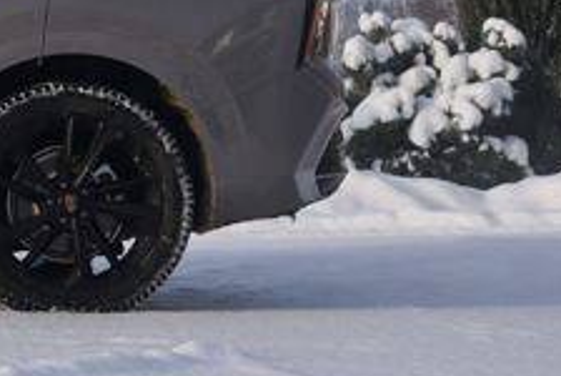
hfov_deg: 12.5
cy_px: 162
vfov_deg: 8.9
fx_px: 2403
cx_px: -351
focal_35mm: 154
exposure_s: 1/200
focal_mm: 46
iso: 400
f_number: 8
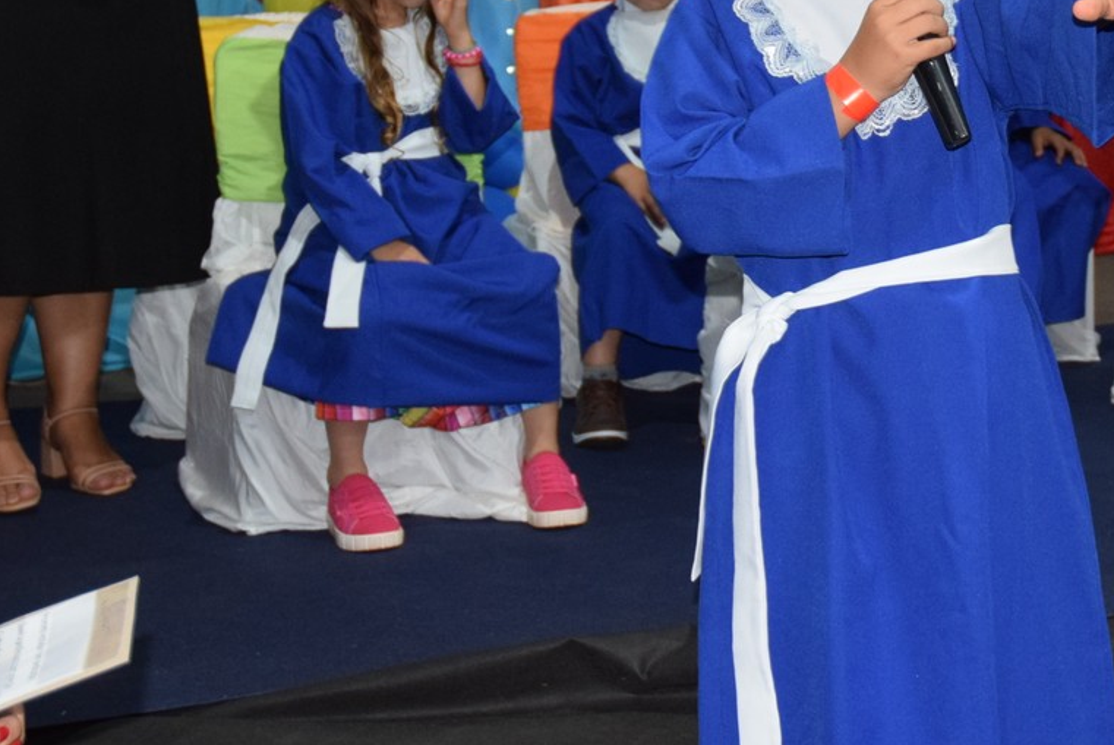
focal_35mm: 81
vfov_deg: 16.8
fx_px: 2511
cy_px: 160
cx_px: 965
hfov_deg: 24.4
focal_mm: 25
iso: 1400
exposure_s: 1/60
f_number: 3.8
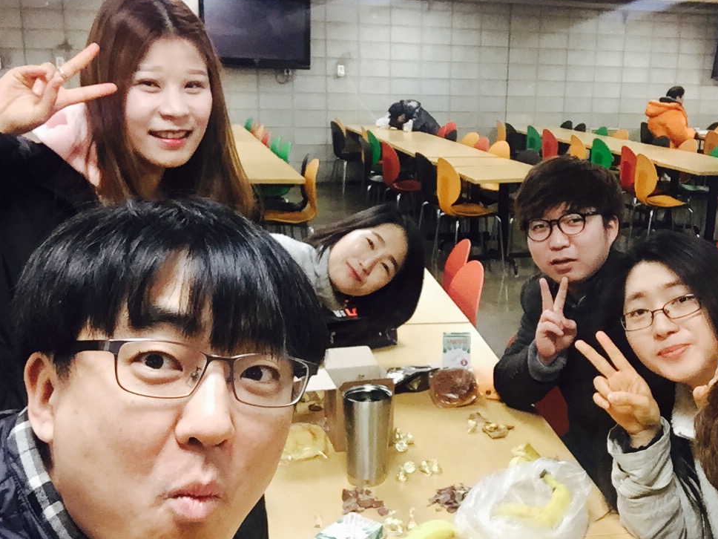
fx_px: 850
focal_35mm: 41
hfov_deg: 45.3
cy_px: 301
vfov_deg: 35.1
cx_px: 462
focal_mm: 2.65
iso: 160
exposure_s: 1/30
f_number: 2.2
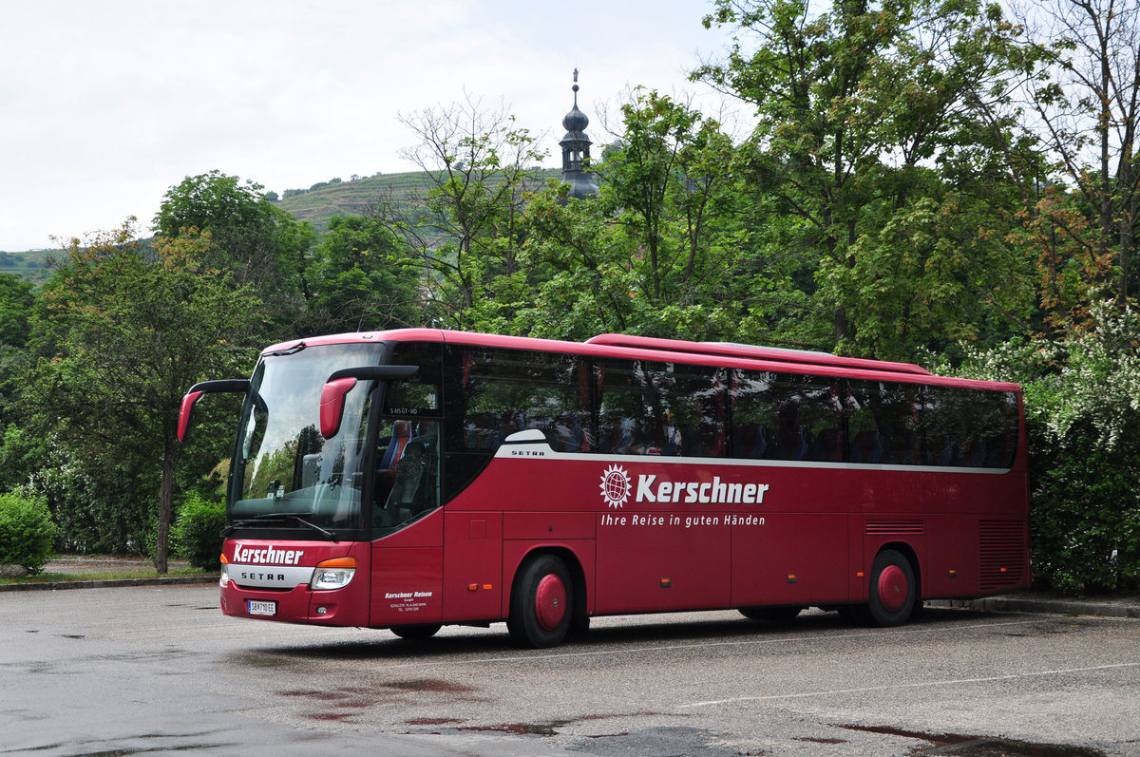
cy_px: 378
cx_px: 570
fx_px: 1660
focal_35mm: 52
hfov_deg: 37.9
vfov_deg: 25.7
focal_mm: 35
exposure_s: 1/800
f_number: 4.5
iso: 200
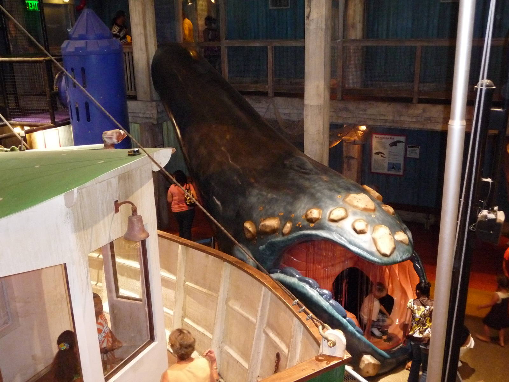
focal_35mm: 38
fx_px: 559
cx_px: 254
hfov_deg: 49.0
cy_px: 191
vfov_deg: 37.7
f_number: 3.8
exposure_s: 1/30
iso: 640
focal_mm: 6.3
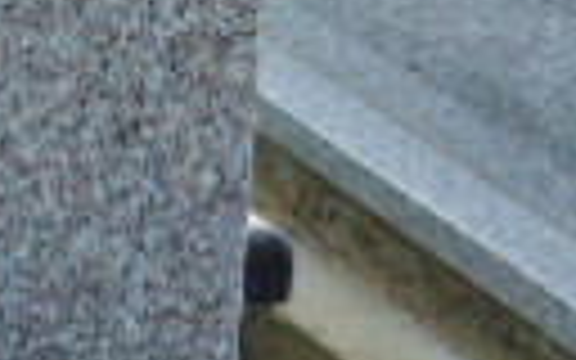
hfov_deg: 8.3
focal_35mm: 243
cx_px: -428
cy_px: -72
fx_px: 3815
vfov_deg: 5.4
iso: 80
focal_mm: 8.2
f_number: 4.1
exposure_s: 1/125
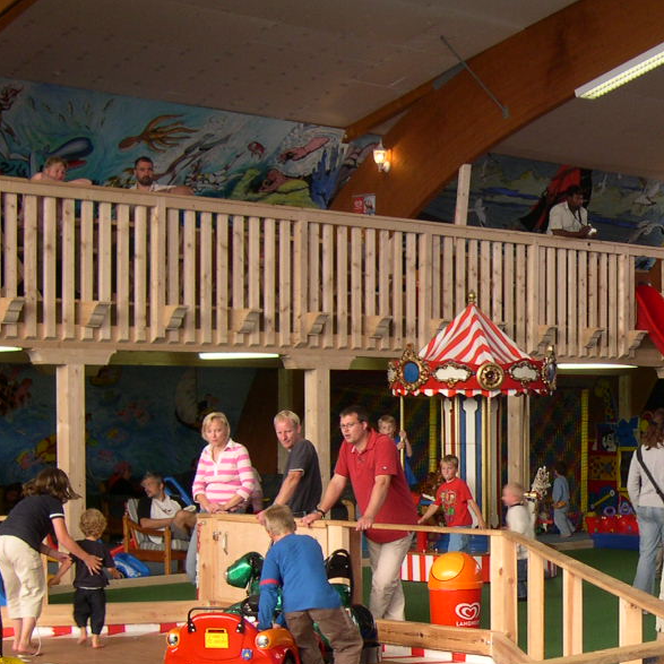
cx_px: 647
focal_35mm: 81
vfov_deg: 21.3
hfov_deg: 20.8
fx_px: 1758
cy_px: 469
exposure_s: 1/55.7
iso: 100
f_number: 2.9
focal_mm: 9
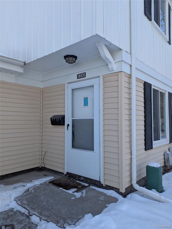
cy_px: 114
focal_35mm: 24
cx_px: 86
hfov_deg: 56.9
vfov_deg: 71.5
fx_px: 159
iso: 43
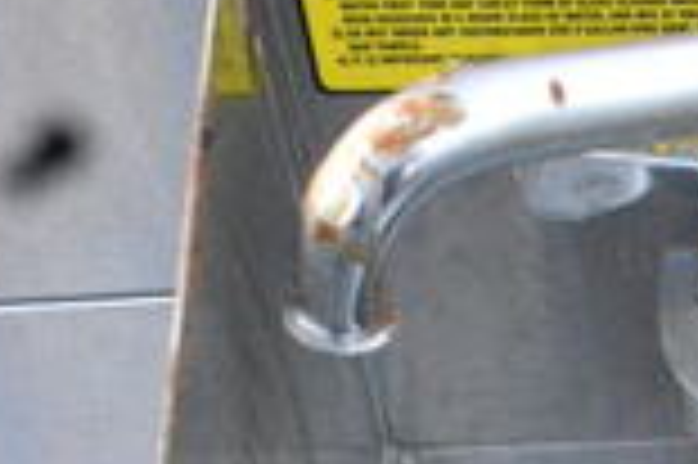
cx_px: 1162
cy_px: 1444
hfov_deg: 12.1
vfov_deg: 7.5
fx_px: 3080
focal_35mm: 159
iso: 6400
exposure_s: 1/1000
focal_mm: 18
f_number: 13
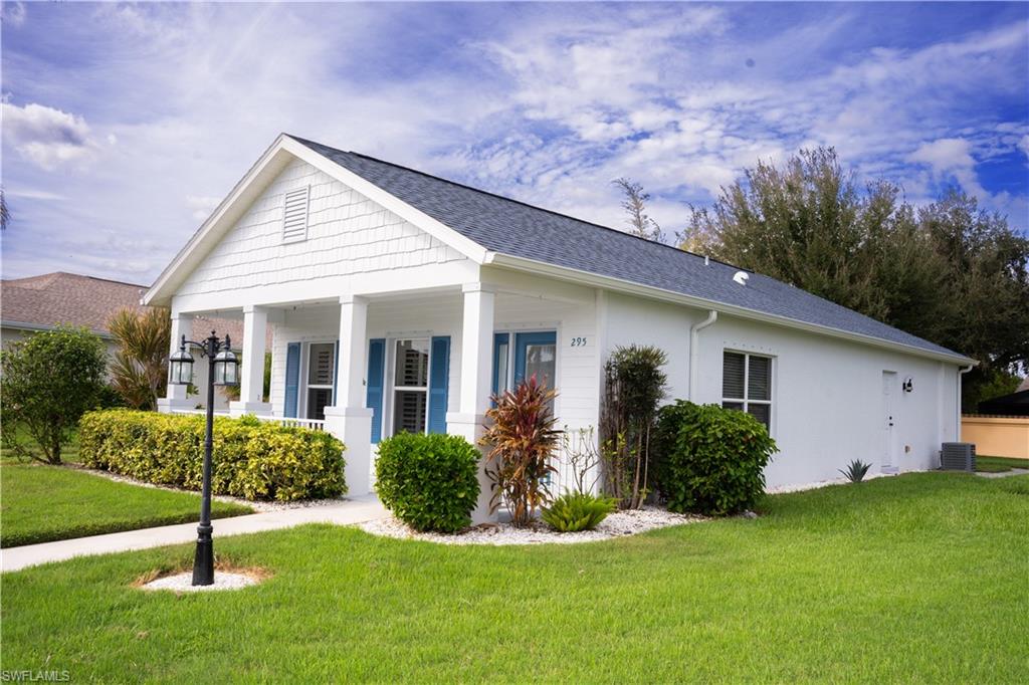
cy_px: 342
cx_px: 514
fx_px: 860
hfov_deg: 61.8
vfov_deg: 43.4
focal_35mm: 30
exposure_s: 1/250
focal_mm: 30.1
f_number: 10
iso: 160
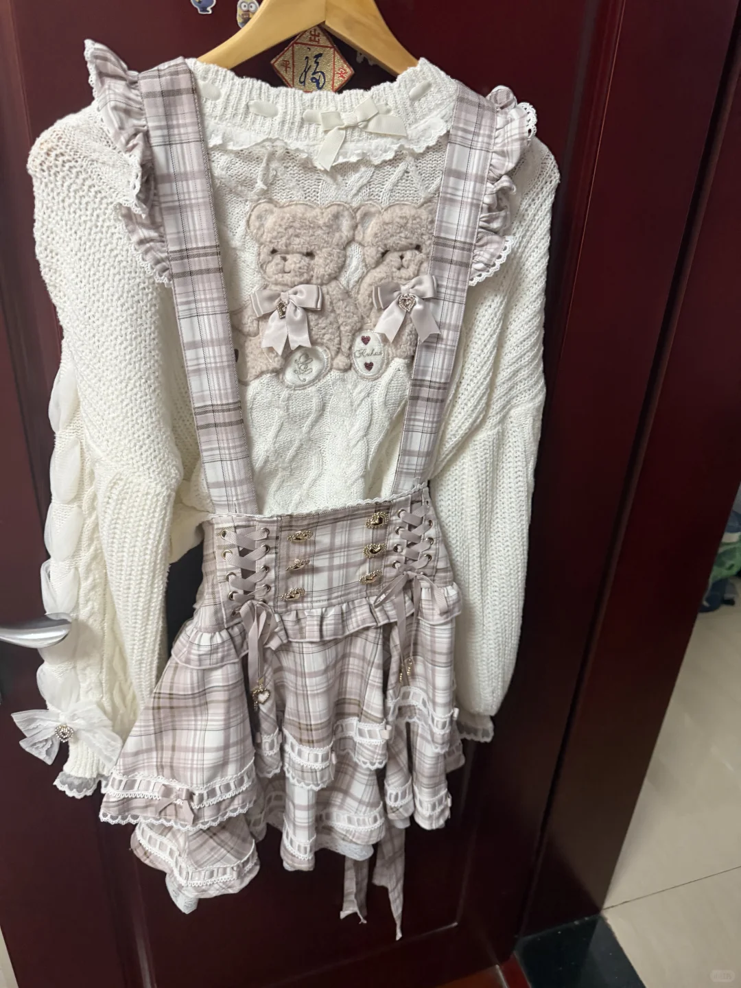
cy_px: 494
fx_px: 685
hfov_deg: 56.8
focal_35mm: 24
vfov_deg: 71.6
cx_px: 370
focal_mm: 6.76
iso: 500
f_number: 1.78
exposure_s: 1/60
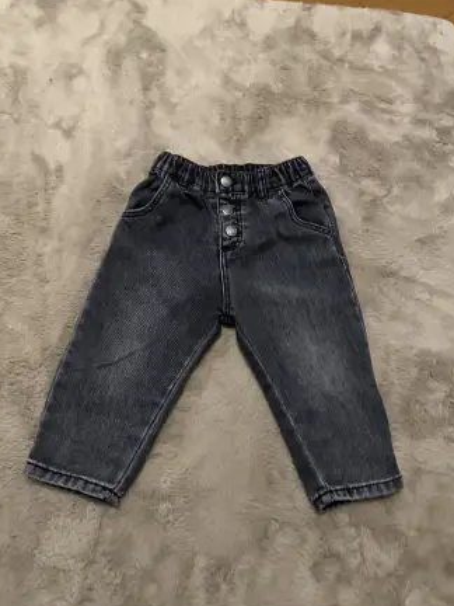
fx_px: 437
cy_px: 313
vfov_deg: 69.4
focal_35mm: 25
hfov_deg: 54.9
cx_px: 226
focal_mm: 6.86
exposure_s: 1/33
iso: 1000
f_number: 1.78
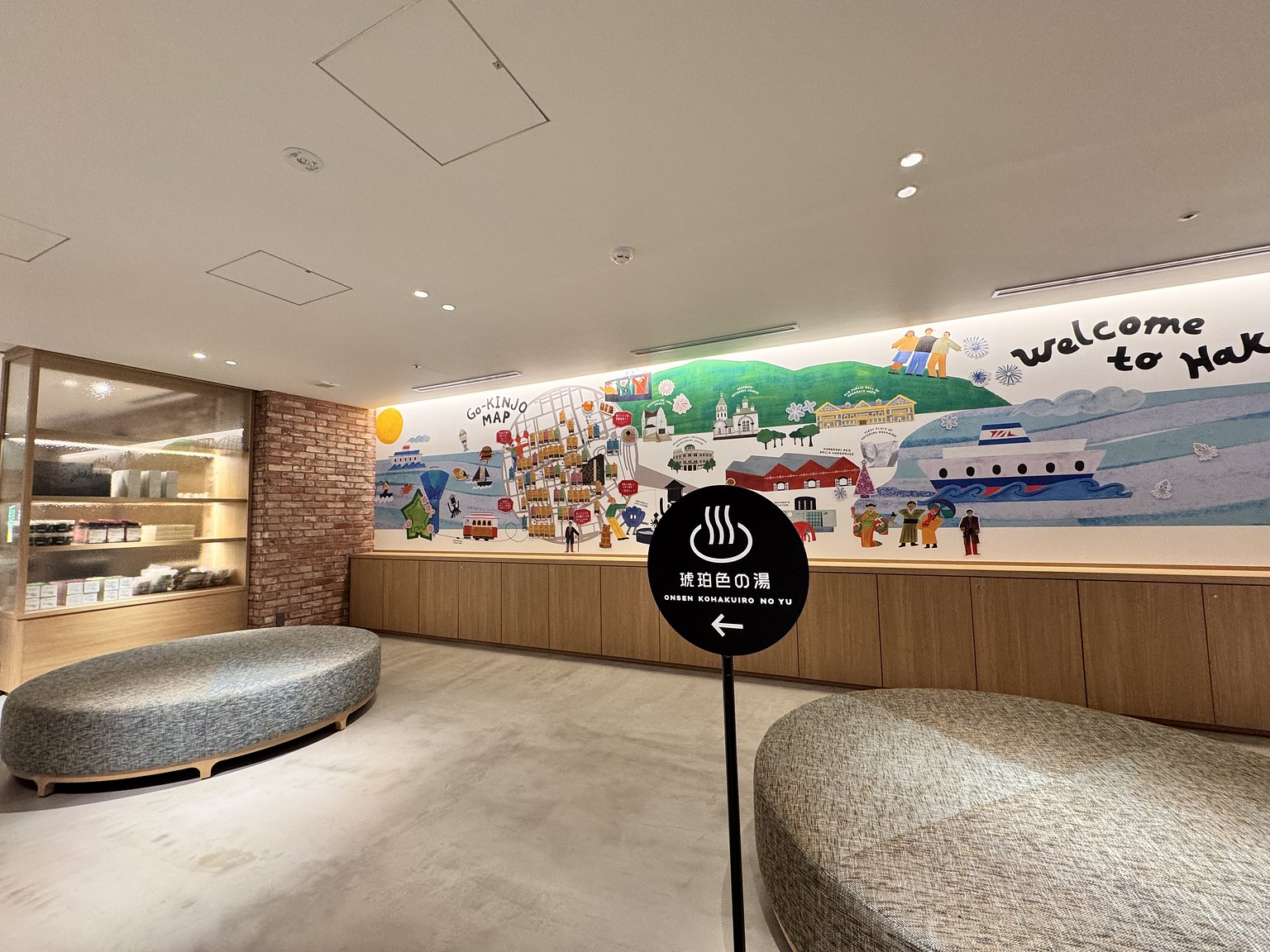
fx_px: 514
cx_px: 635
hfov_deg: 102.1
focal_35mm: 14
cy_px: 476
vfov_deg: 85.7
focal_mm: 2.22
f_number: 2.2
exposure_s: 1/99
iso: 200
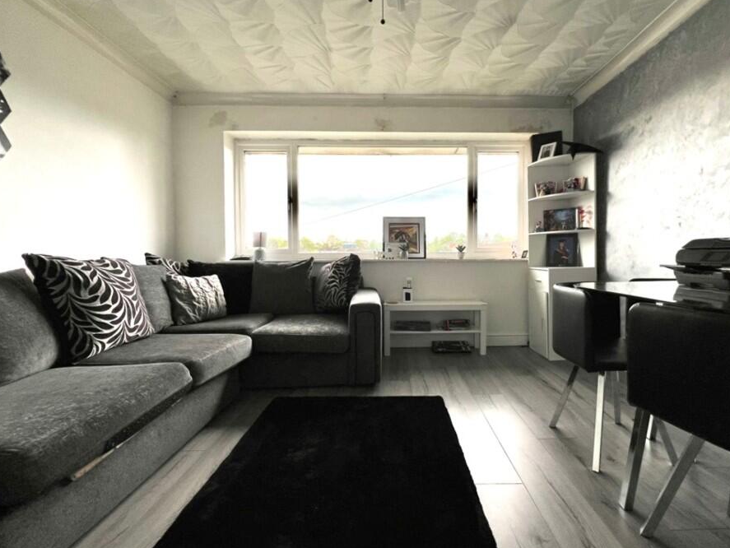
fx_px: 316
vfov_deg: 81.8
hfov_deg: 97.9
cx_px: 397
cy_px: 268
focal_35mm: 15
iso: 32
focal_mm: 1.57
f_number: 1.8
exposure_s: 1/240
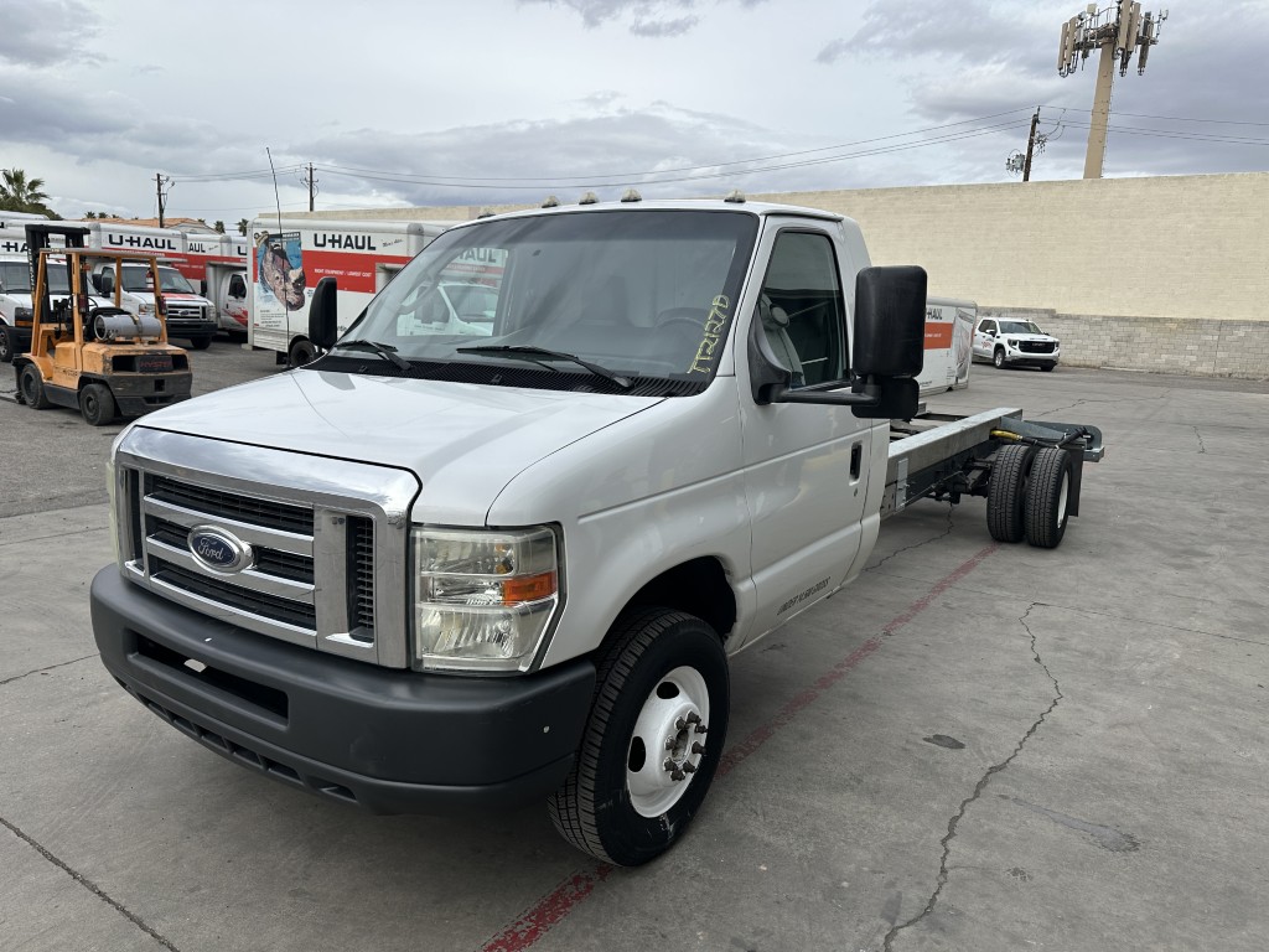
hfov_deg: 71.6
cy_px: 476
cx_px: 634
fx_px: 880
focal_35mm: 24
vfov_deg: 56.8
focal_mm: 6.86
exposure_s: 1/4348
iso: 80
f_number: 1.78
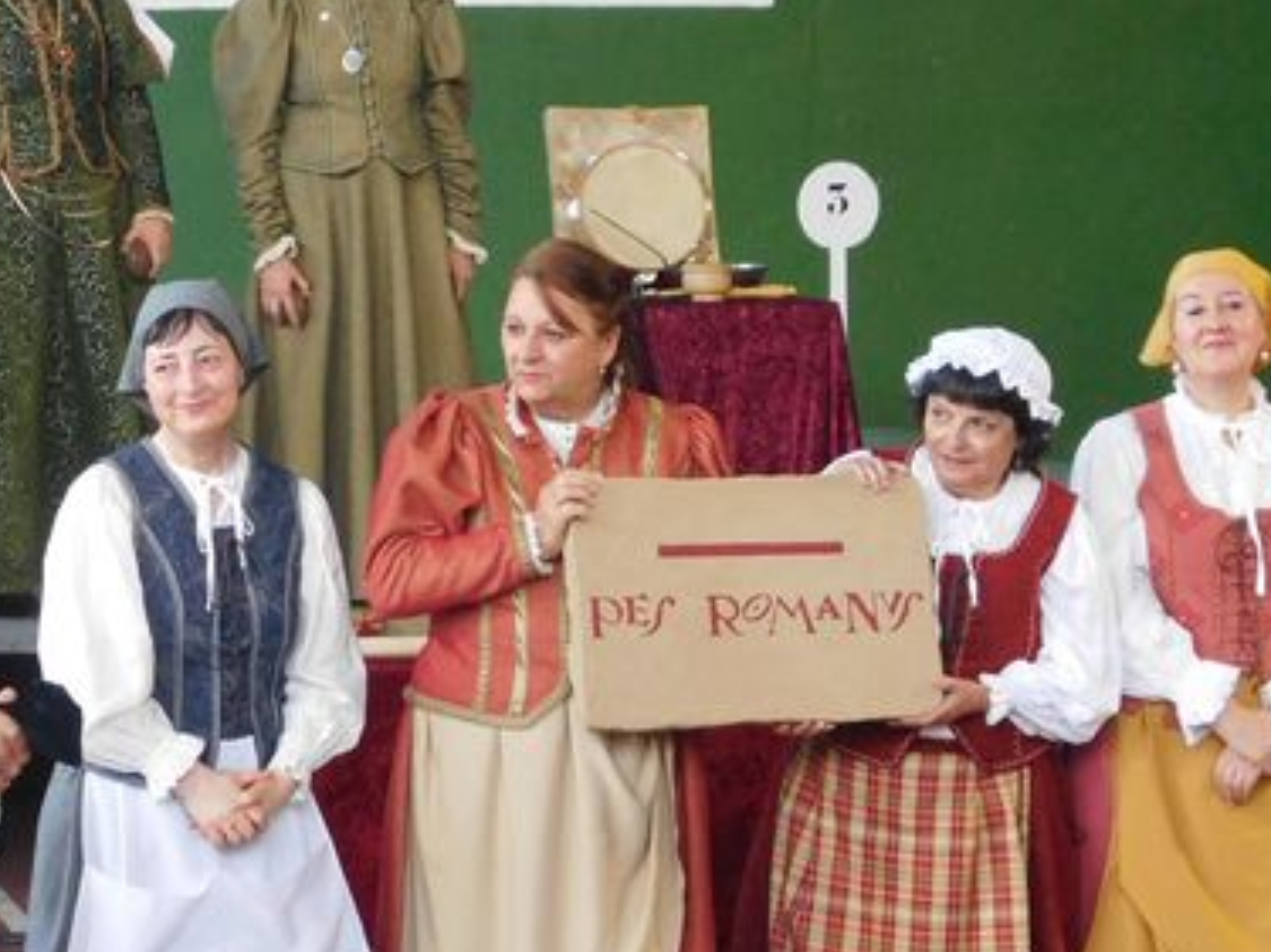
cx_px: 390
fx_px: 4625
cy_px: 576
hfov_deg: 15.6
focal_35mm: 126
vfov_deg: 11.8
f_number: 4
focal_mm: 10.4
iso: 320
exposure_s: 1/30
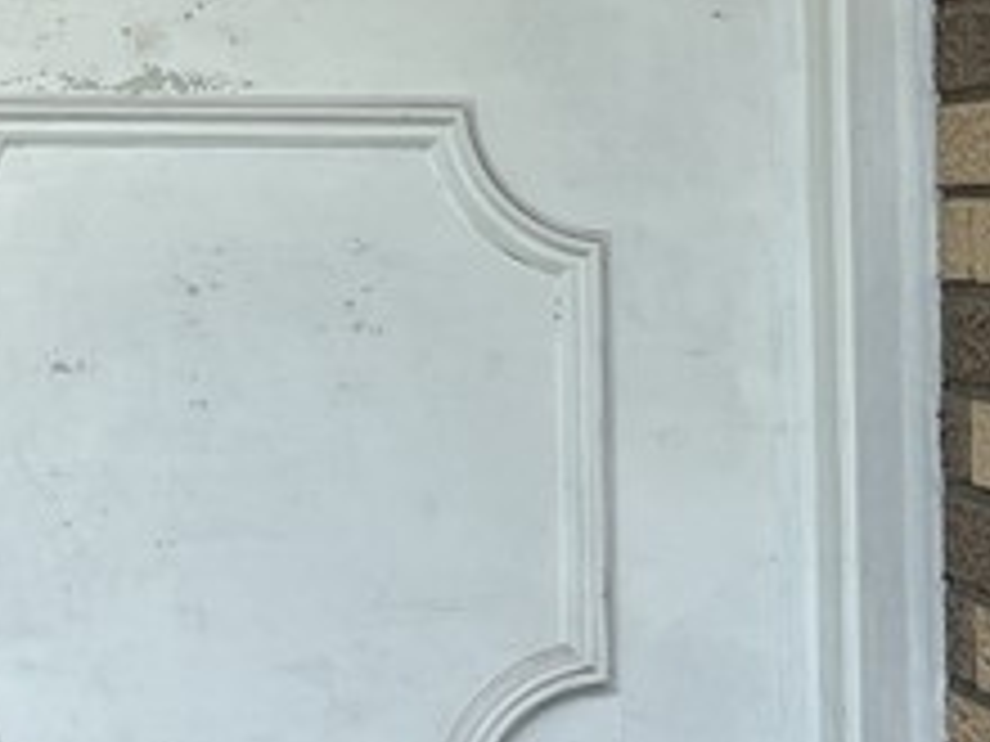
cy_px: -121
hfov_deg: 15.6
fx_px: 3461
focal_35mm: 121
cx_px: -252
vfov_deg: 12.0
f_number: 1.5
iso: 50
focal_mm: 5.7
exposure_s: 1/1344
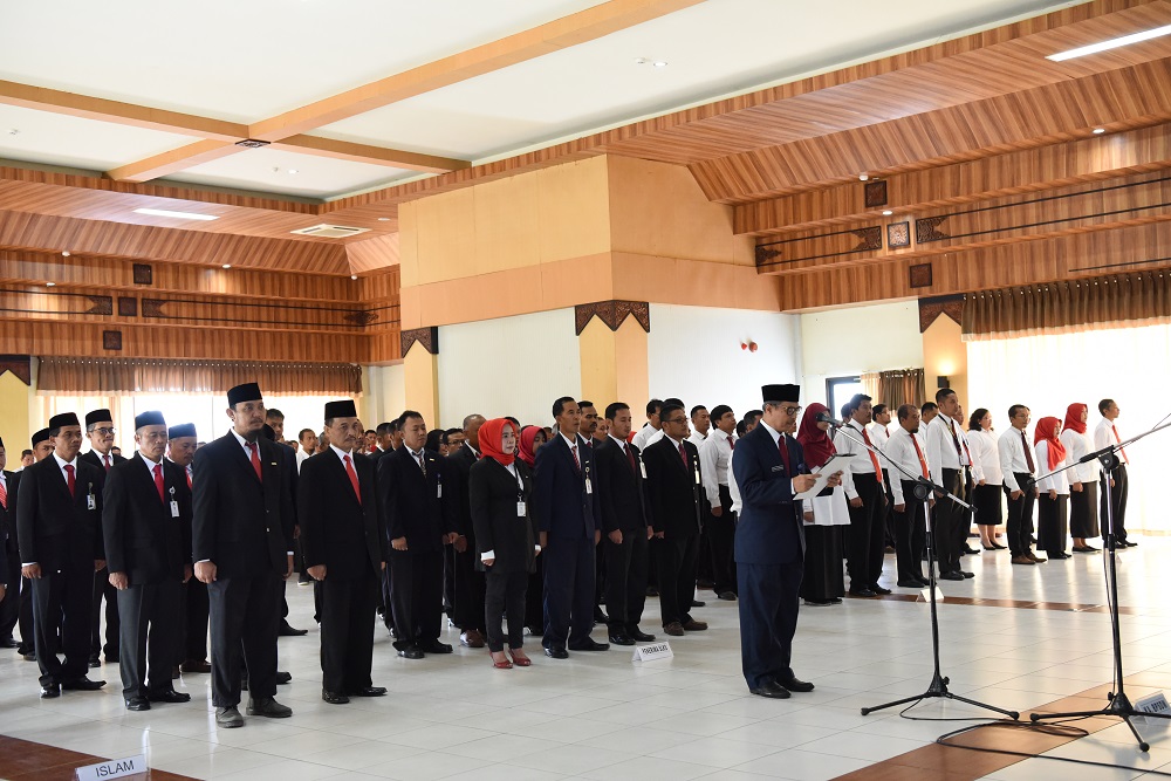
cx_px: 586
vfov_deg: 30.5
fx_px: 1431
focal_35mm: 44
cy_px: 390
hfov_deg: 44.5
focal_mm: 44
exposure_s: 1/80
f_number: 4
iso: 5000
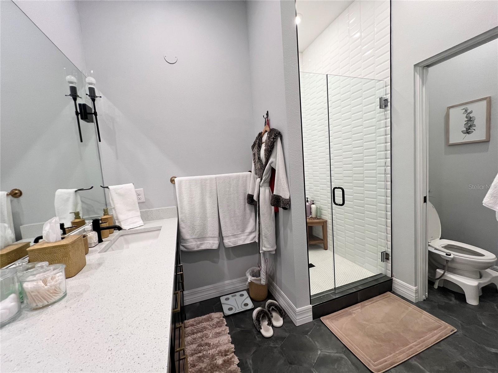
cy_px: 186
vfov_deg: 89.9
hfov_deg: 106.2
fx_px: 187
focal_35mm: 13
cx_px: 249
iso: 200
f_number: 1.8
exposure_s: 1/120
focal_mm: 1.57
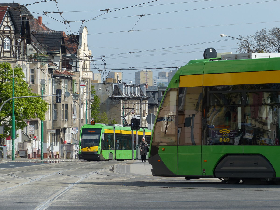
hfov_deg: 9.8
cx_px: 140
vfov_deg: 7.4
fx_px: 1626
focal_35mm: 201
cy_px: 105
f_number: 4
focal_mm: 36.2
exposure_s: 1/1300
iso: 100
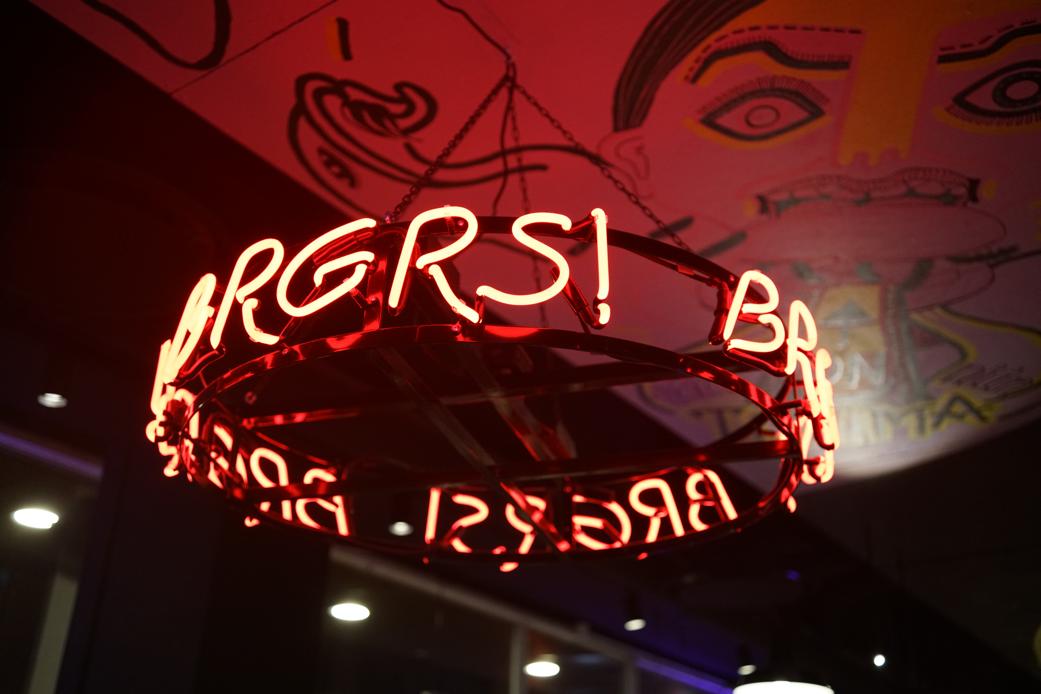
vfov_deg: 37.9
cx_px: 520
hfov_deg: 54.4
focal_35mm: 35
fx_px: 1012
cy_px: 347
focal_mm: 35
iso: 2500
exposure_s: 1/160
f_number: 2.8
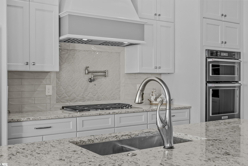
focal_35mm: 43
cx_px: 124
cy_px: 83
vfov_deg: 31.2
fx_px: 296
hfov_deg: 45.4
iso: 100
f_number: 8
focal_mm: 29
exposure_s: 1/3
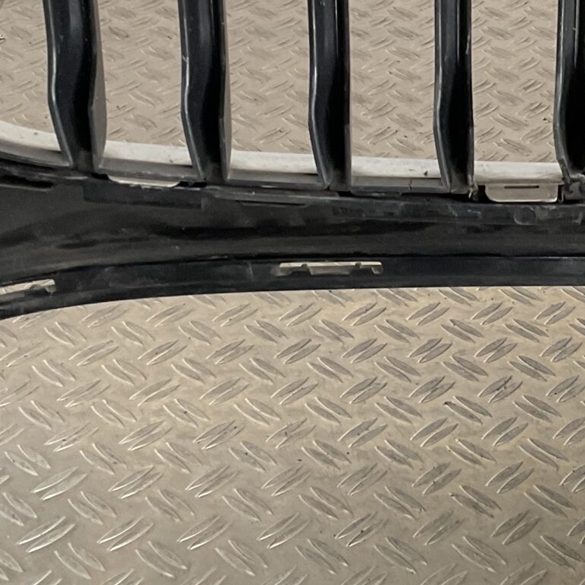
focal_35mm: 85
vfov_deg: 20.2
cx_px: 474
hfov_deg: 20.2
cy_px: 123
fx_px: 1625
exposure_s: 1/60
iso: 80
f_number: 1.8
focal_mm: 3
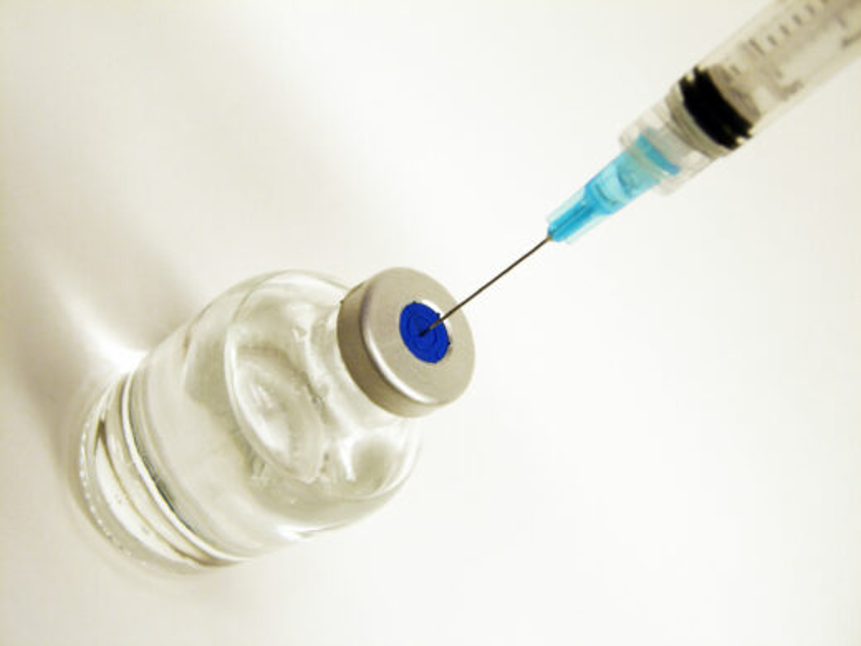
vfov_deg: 39.7
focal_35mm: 36
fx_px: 895
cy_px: 323
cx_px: 430
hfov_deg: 51.4
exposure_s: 1/35.9
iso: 50
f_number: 3.8
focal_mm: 7.5
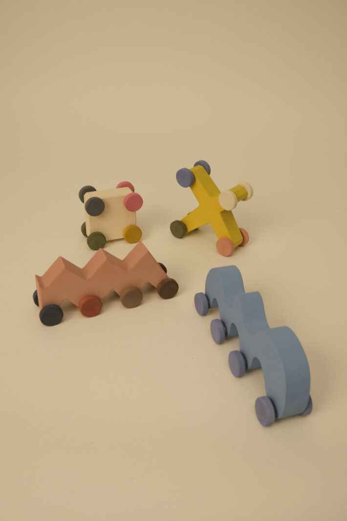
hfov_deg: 37.9
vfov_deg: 54.4
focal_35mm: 35
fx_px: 506
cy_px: 260
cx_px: 174
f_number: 5.6
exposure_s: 1/250
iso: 800
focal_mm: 23
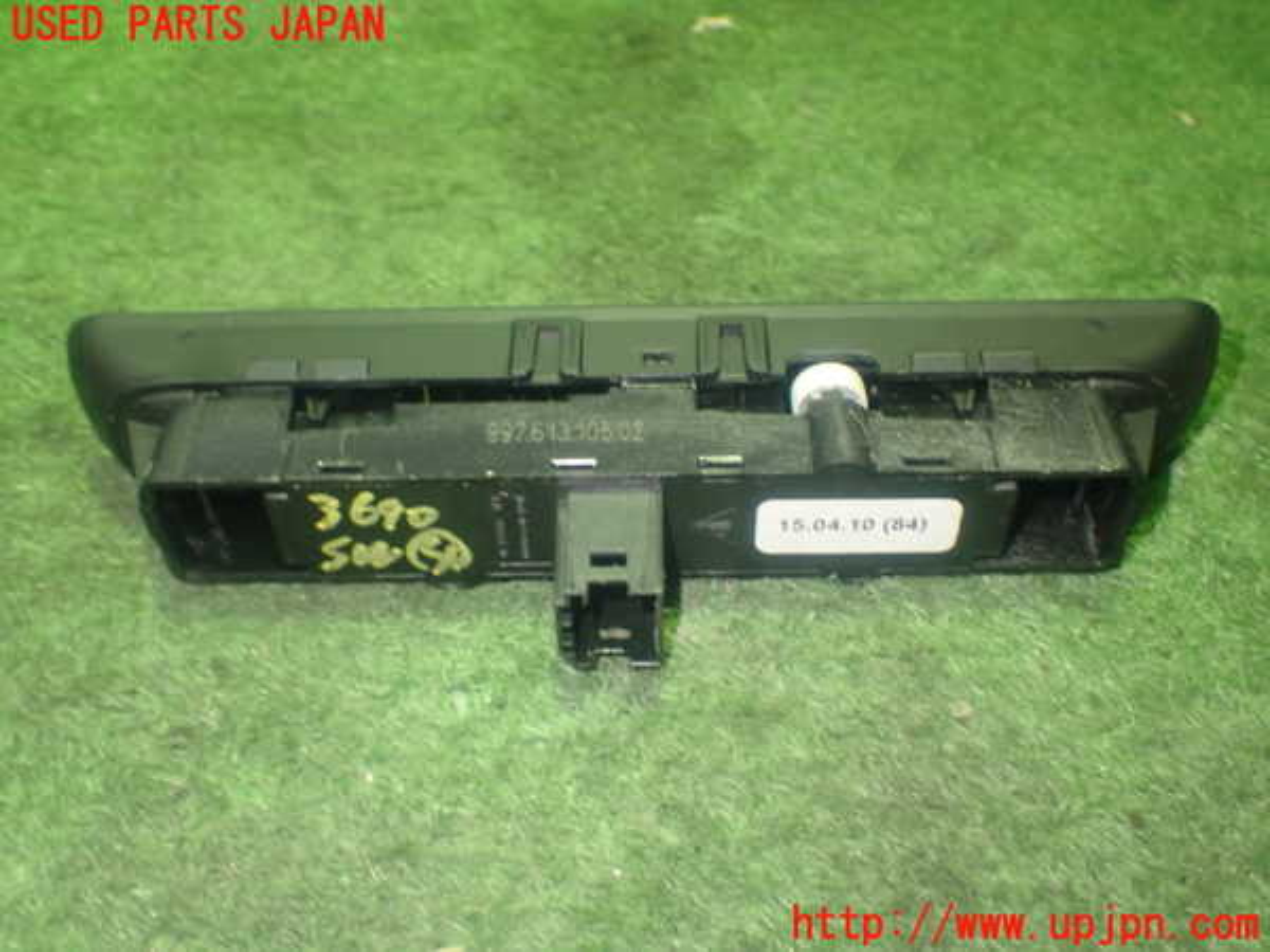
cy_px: 476
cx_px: 635
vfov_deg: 37.7
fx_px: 1394
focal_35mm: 38
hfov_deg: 49.0
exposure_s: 1/30
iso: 800
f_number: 2.7
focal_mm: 6.83
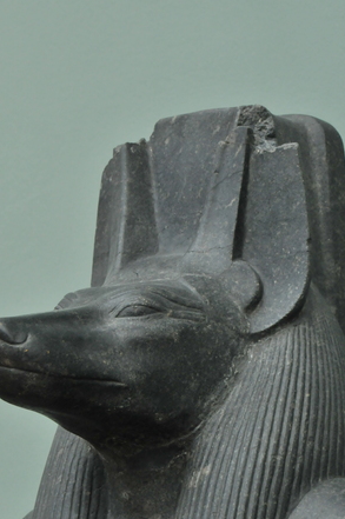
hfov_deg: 11.1
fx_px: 1783
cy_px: 371
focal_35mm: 124
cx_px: 176
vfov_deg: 16.5
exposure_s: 1/160
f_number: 6.3
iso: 800
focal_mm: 55
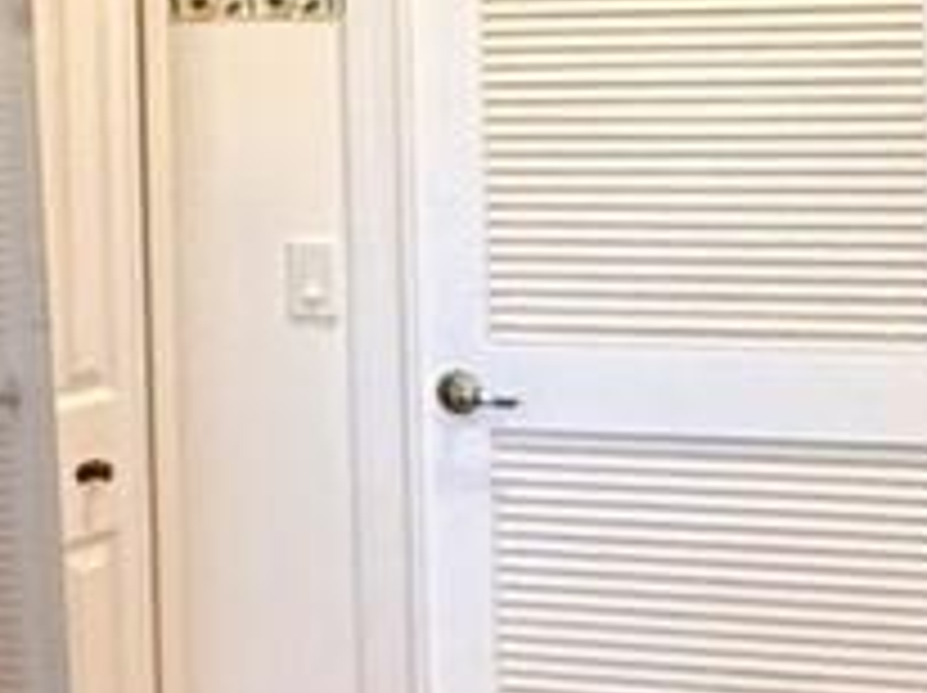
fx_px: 2916
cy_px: -9
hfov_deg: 17.0
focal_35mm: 109
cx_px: -266
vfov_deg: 13.4
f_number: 2.2
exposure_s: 1/120
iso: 250
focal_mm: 2.22
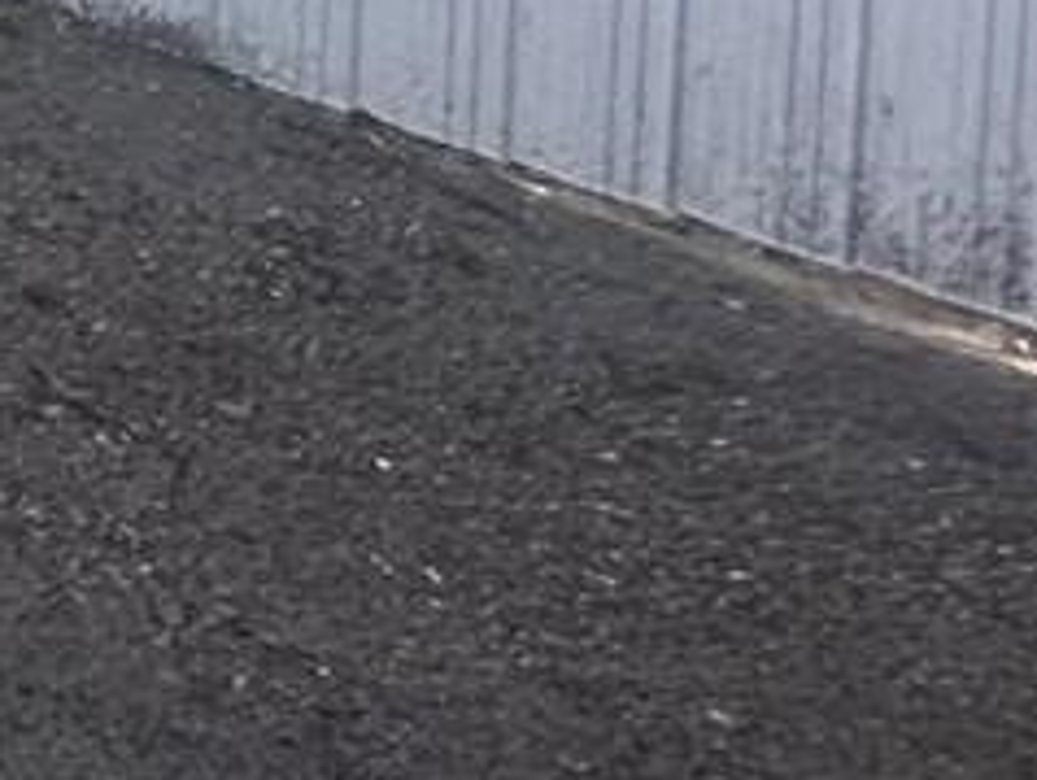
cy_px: -1059
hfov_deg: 10.7
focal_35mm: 94
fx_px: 2819
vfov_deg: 12.5
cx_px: -2279
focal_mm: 2.22
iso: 40
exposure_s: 1/292
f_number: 2.2
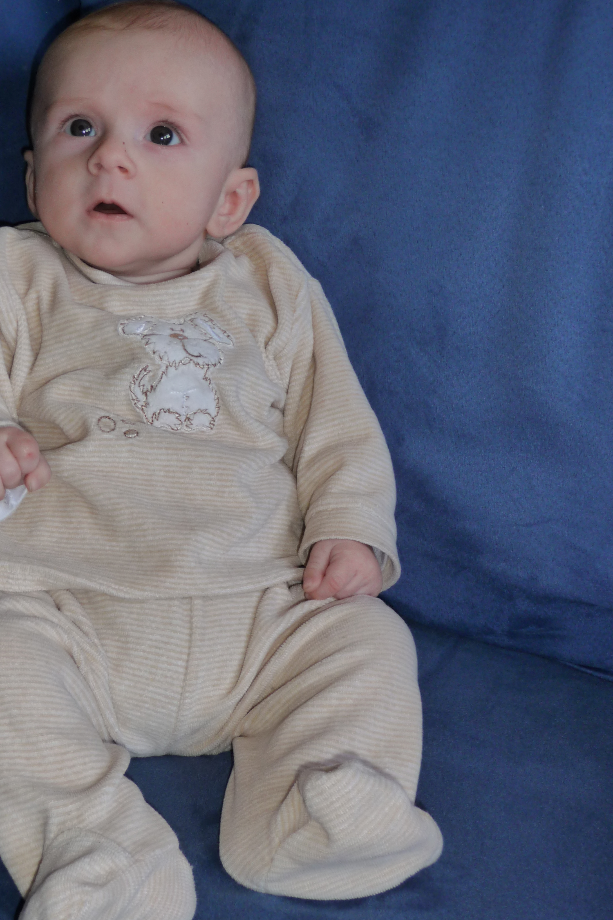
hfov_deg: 24.6
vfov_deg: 36.2
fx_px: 1405
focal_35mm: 55
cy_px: 449
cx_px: 250
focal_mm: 8.5
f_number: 4.2
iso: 160
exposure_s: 1/30
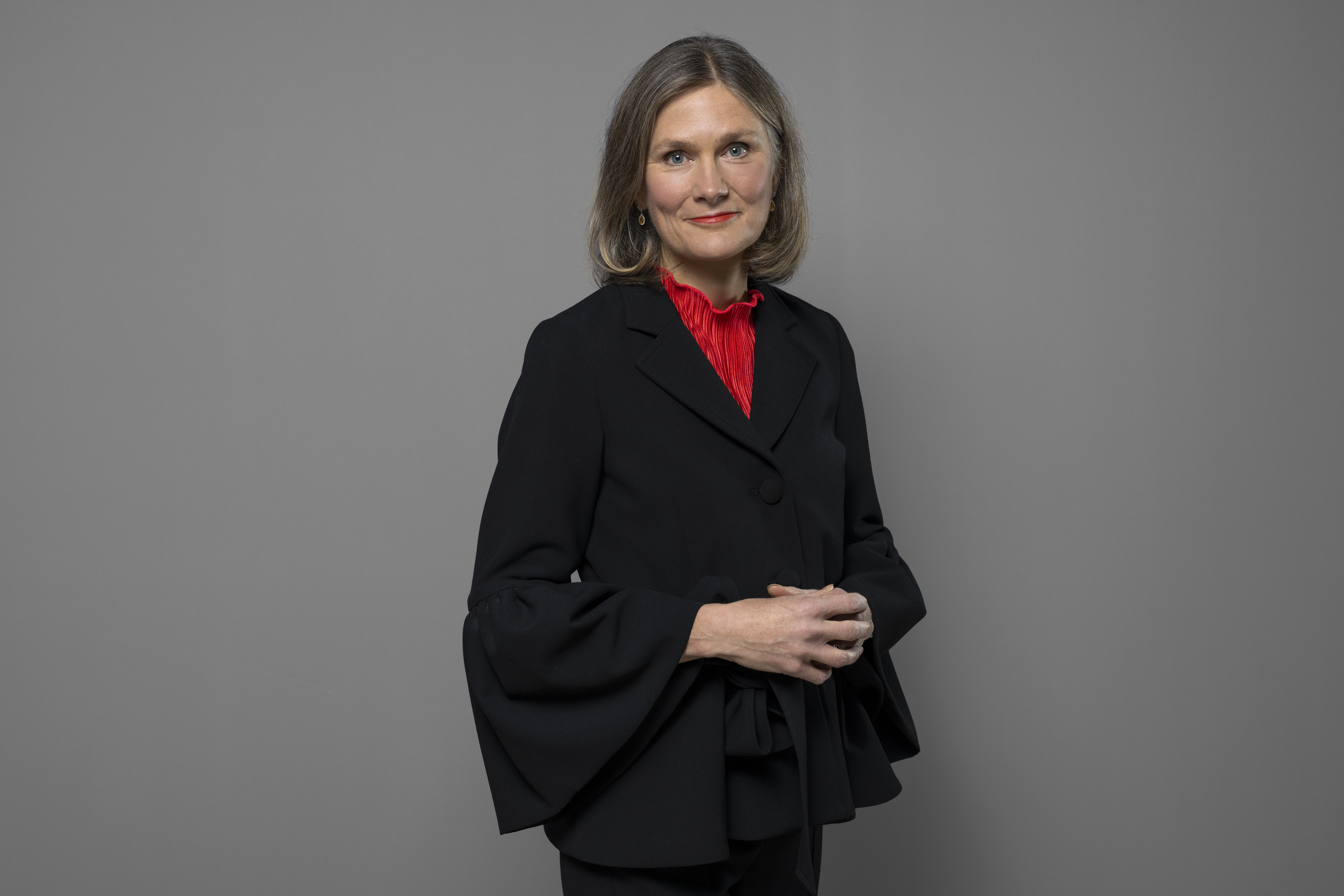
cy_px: 448
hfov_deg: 39.6
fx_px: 1867
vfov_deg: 27.0
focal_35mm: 50
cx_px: 672
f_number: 4.5
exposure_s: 1/200
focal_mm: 50
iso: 160
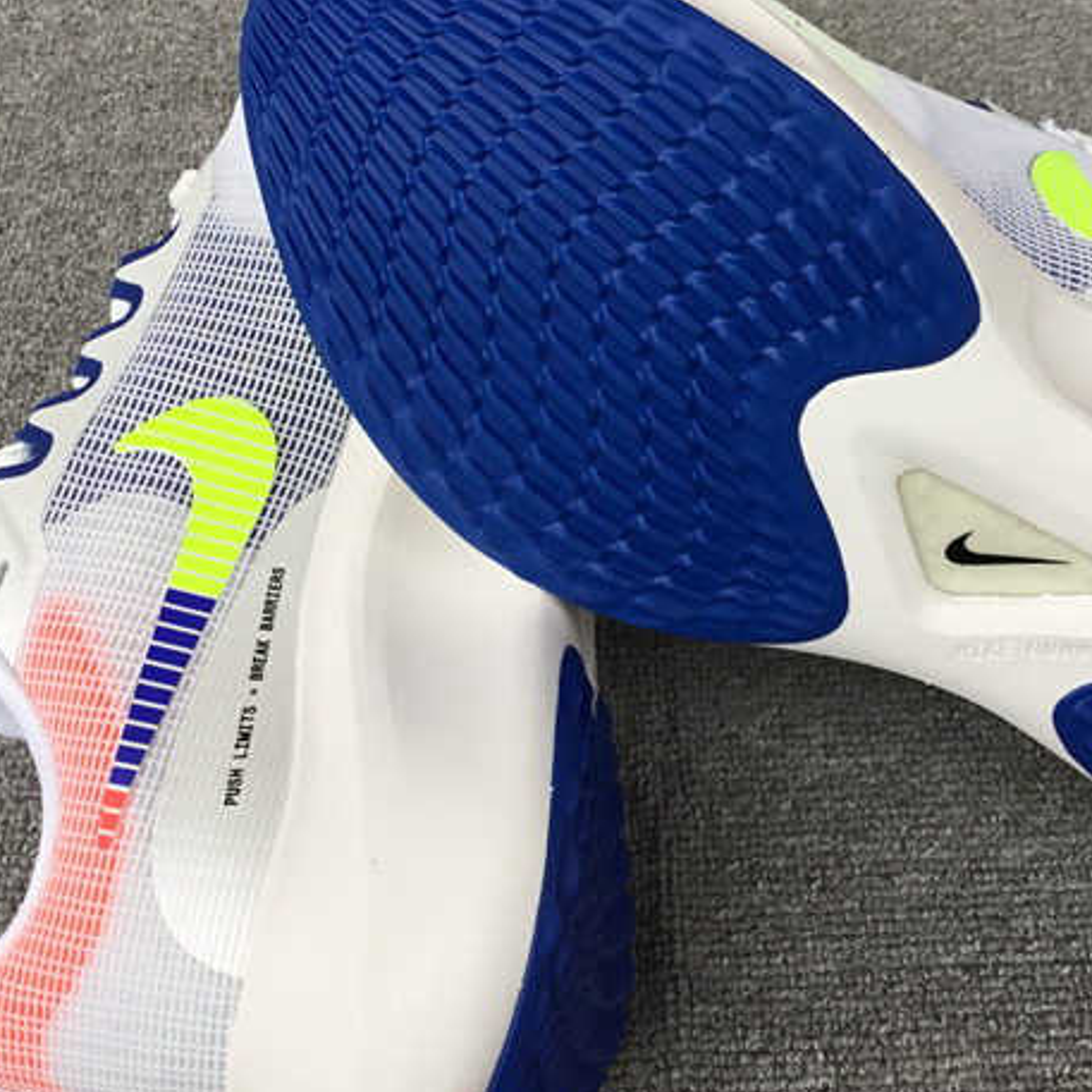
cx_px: 755
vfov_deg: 31.4
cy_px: 364
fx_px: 1927
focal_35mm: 54
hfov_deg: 31.3
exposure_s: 1/50
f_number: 2.4
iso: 32
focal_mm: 3.3
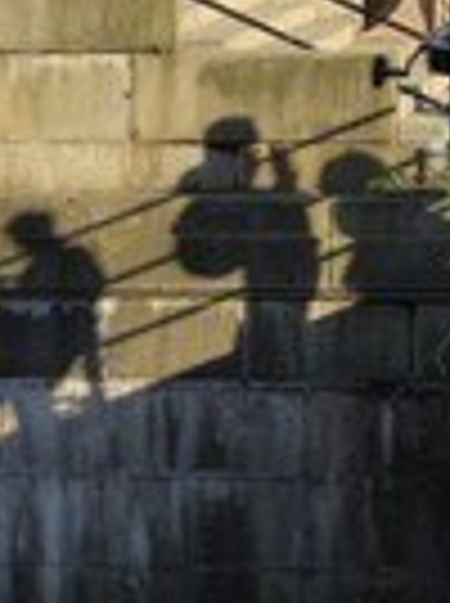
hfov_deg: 4.7
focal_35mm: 317
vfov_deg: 6.3
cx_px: 115
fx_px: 5512
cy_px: 81
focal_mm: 70
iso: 100
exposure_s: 1/125
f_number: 11
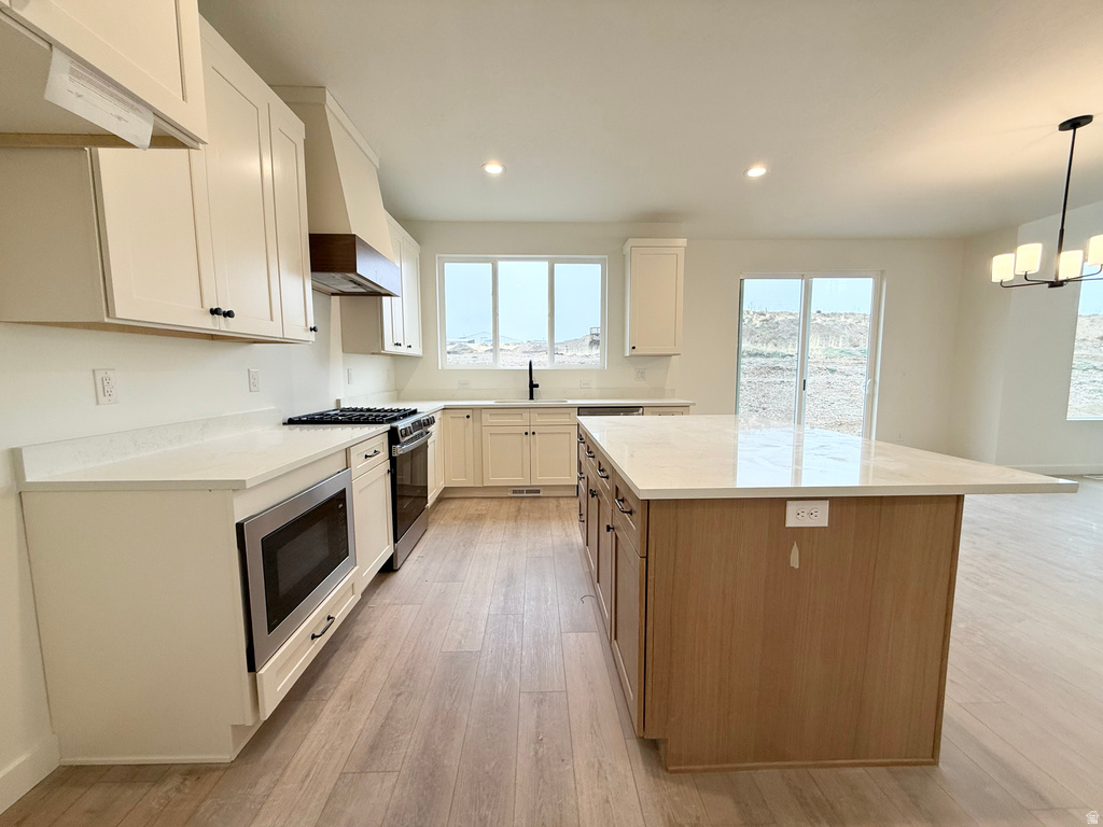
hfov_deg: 102.1
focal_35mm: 14
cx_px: 552
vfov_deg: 85.7
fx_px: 446
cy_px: 414
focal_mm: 2.22
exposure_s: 1/120
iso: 80
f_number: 2.2
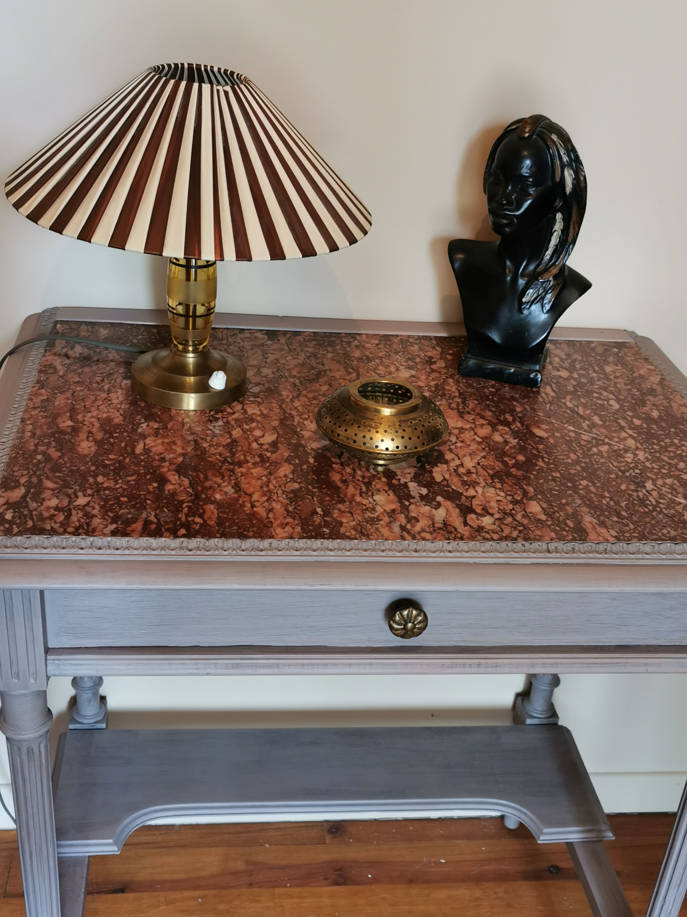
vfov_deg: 47.9
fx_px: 1032
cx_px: 344
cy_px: 458
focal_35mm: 39
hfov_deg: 36.8
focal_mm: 5.56
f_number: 1.6
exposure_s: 1/50
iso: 125
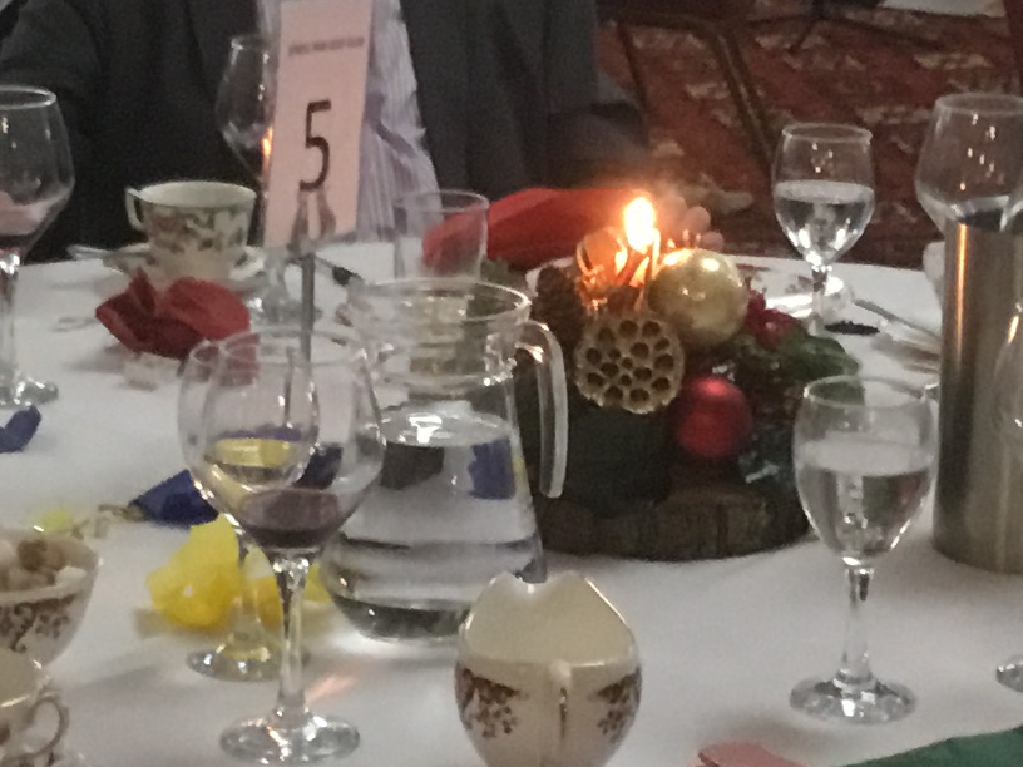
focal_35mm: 124
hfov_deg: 15.9
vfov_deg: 12.0
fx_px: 3665
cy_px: 407
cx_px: 496
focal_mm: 3.3
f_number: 2.4
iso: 200
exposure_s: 1/20
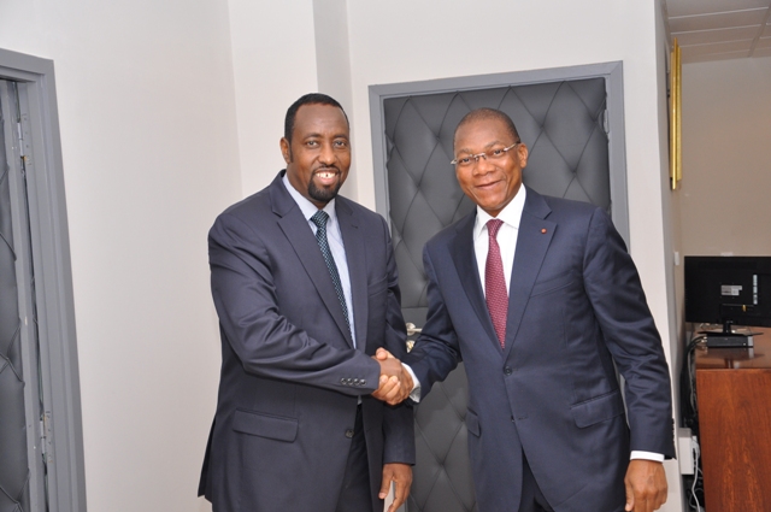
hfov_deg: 38.9
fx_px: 1091
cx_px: 386
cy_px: 256
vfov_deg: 26.4
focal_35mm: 51
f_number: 5
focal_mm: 34
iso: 500
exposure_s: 1/60
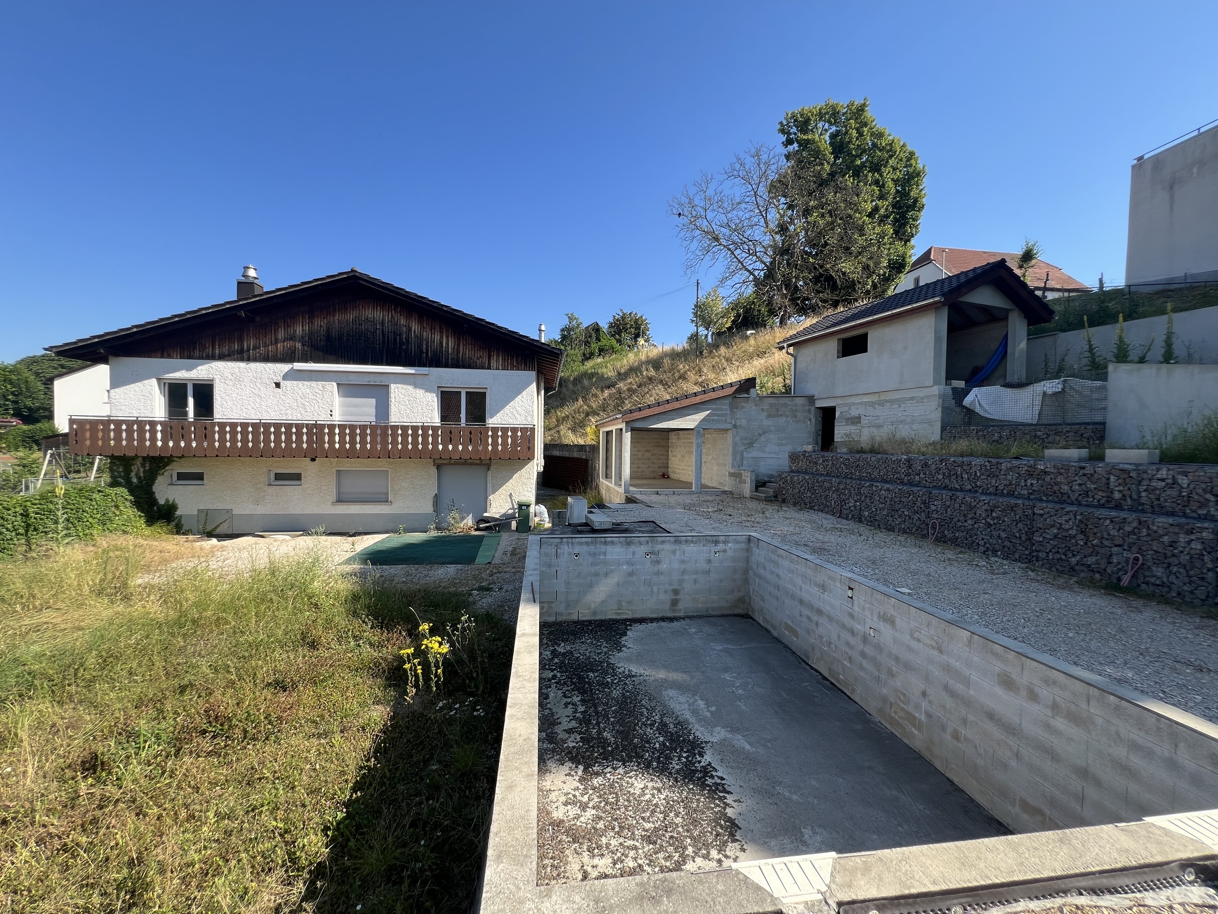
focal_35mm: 13
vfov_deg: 89.9
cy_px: 457
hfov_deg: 106.2
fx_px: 457
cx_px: 609
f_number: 1.8
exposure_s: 1/681
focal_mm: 1.57
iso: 32
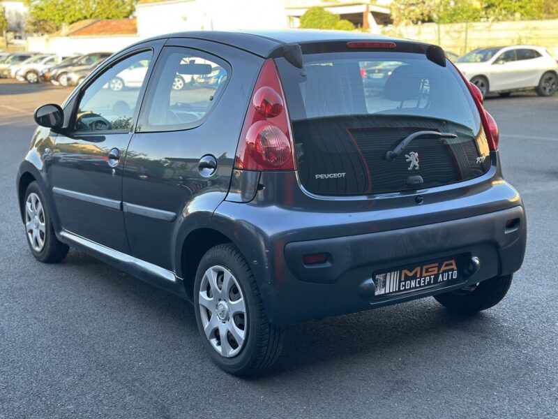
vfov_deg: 30.3
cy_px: 210
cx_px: 279
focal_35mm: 48
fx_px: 774
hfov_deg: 39.7
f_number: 1.78
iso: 80
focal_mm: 6.86
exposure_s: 1/237
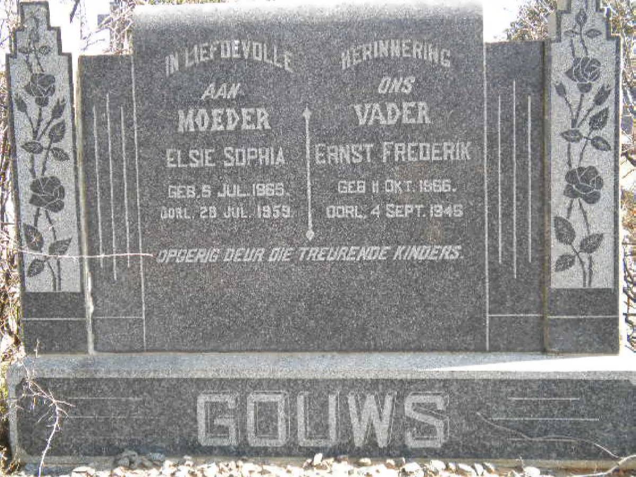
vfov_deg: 28.0
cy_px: 238
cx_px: 318
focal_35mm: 52
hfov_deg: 36.8
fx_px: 955
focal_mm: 9.3
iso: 80
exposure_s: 1/133
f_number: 3.9
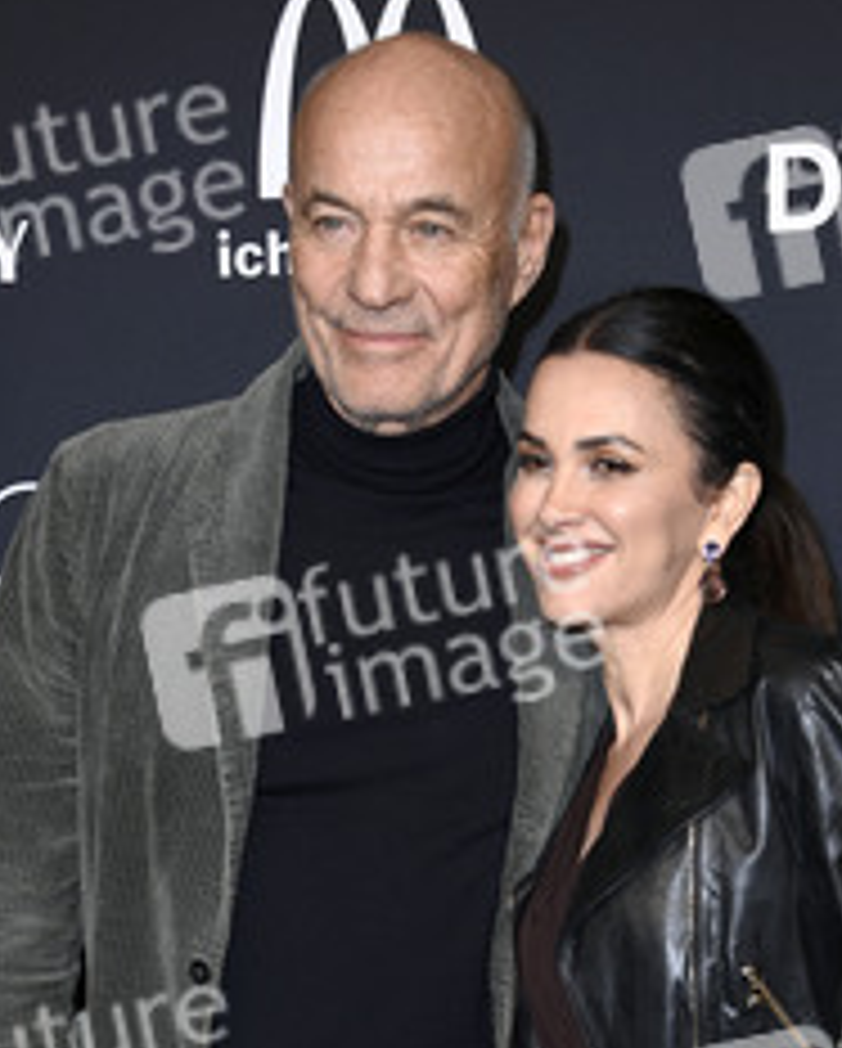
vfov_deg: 20.9
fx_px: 2798
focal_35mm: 90
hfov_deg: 17.1
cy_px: 868
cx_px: 504
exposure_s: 1/250
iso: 500
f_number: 5.6
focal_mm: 56
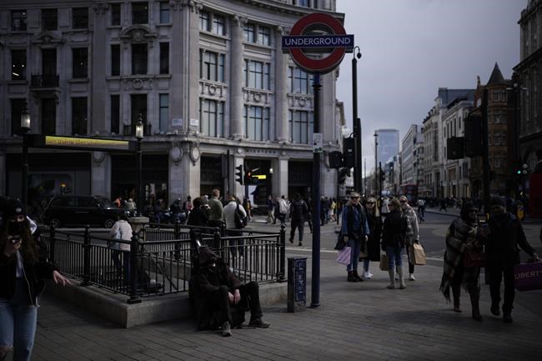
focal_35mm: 35
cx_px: 271
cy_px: 180
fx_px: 527
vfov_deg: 37.8
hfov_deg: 54.4
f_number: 1.4
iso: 250
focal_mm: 35
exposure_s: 1/10000
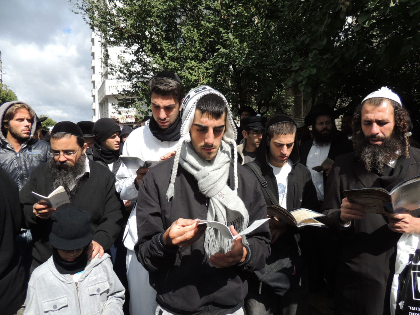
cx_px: 210
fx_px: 291
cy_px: 158
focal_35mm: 24
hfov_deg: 71.6
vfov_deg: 56.8
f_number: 3
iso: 100
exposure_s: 1/1000
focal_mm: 4.3
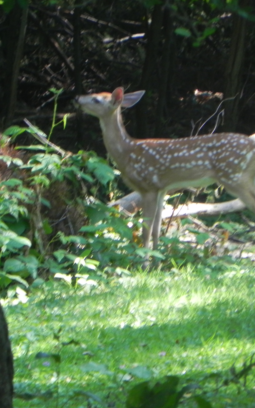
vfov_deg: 2.6
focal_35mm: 805
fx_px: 8952
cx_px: 82
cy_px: 204
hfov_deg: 1.6
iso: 400
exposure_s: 1/50.7
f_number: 5
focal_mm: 97.8
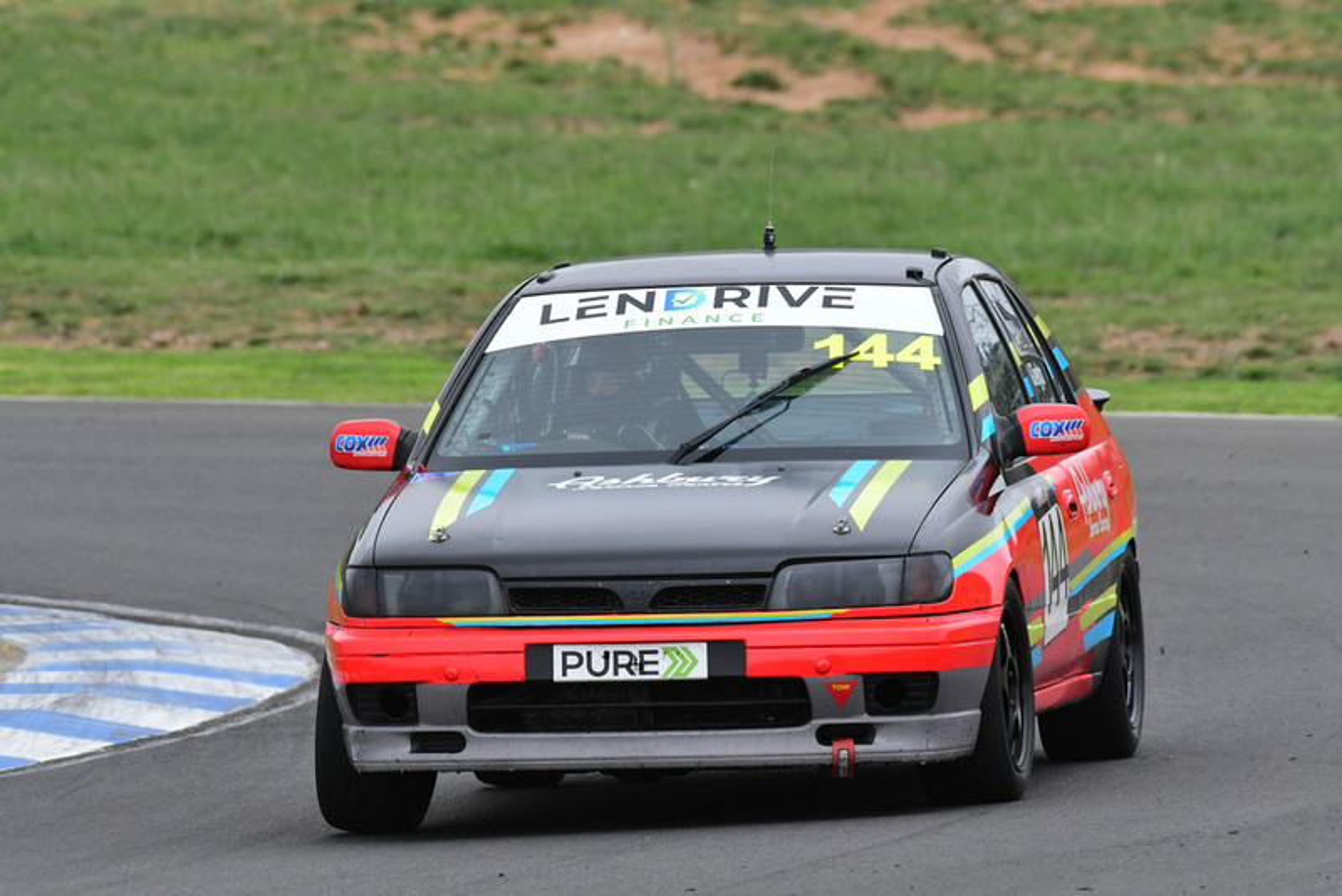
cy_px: 448
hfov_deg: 2.7
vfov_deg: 1.8
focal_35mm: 750
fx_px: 27967
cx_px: 671
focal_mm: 500
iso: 1600
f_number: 10
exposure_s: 1/640
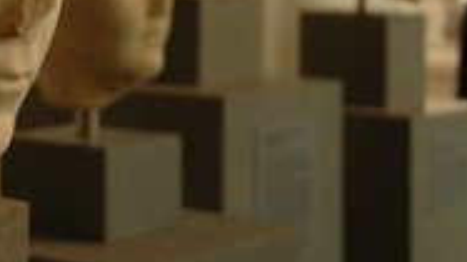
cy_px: -87
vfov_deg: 10.0
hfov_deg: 17.7
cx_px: 5
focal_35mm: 118
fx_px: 1461
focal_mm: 32
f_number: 4.5
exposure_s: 1/80
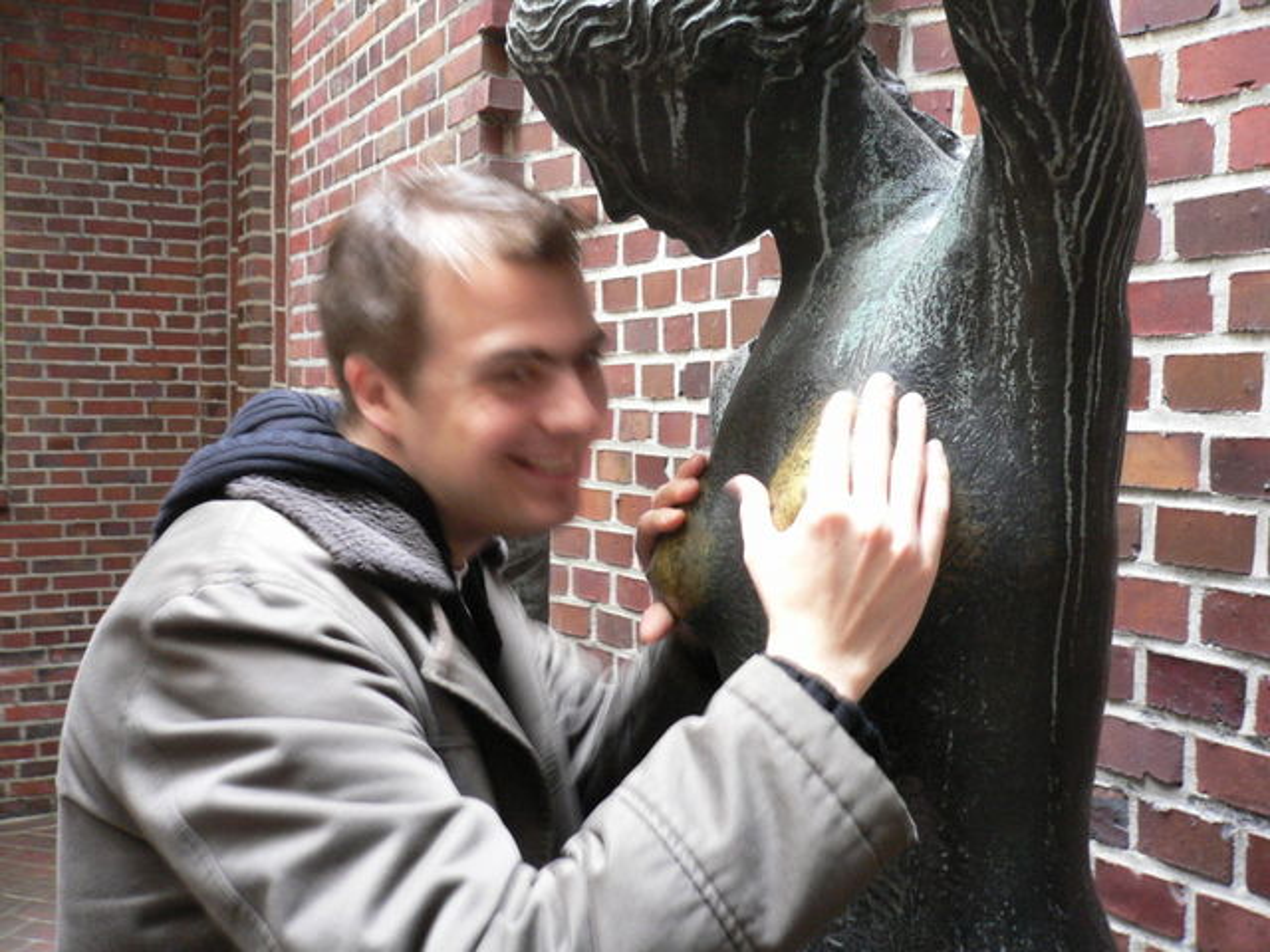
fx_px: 1284
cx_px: 635
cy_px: 476
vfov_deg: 40.7
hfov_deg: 52.6
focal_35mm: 35
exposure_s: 1/10
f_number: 2.8
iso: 200
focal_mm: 5.8
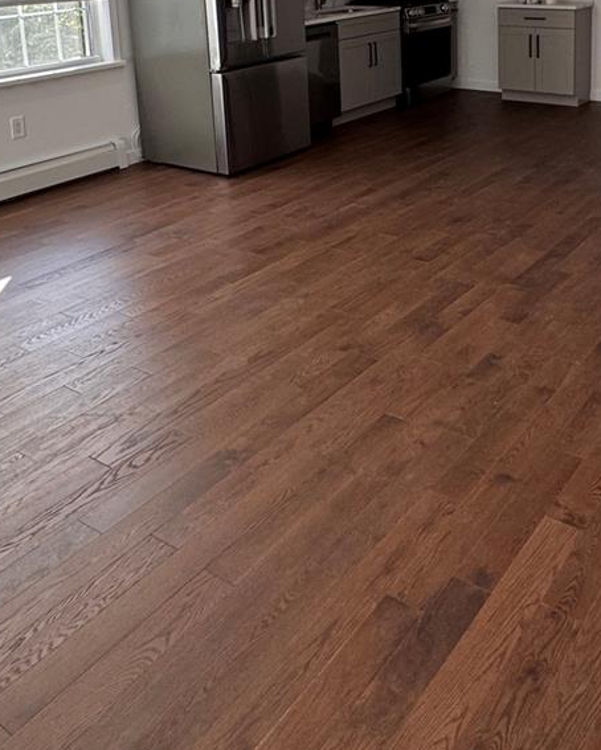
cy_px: 90
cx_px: 428
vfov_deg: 45.0
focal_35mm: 37
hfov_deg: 39.4
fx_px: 822
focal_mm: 2.22
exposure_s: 1/99
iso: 100
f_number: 2.2
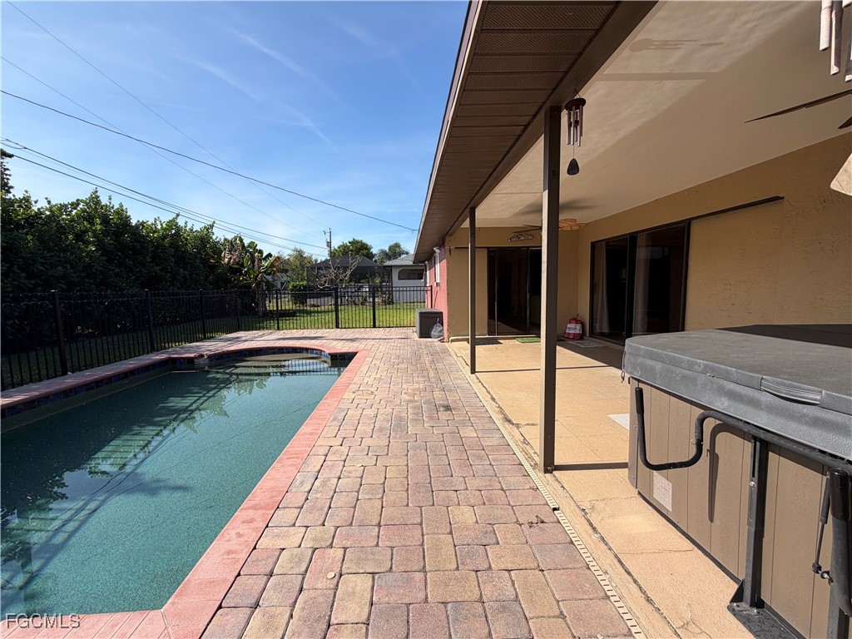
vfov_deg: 85.7
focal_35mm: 14
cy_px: 320
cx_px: 426
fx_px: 345
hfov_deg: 102.1
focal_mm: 2.22
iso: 20
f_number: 2.2
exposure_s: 1/789
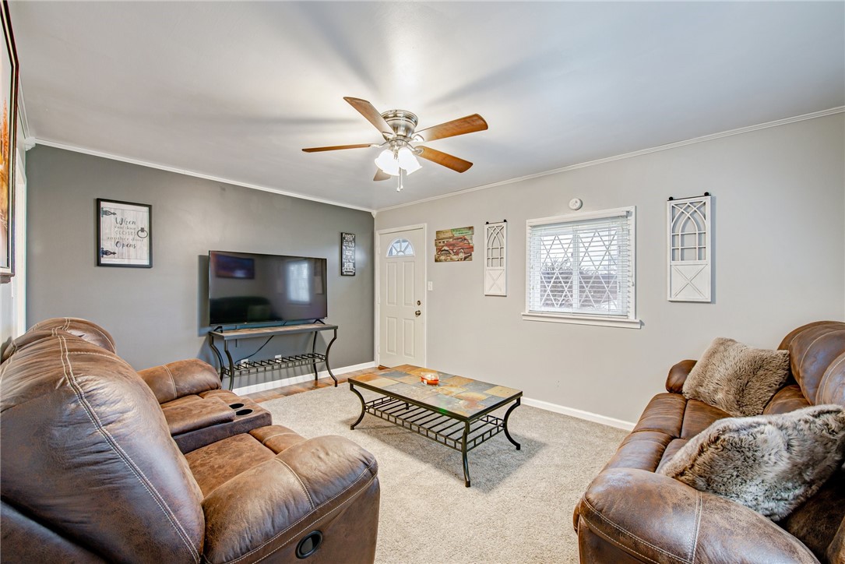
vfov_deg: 81.2
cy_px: 282
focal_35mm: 14
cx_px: 422
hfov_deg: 104.2
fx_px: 329
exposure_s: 1/4
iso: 50
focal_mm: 14
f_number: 11
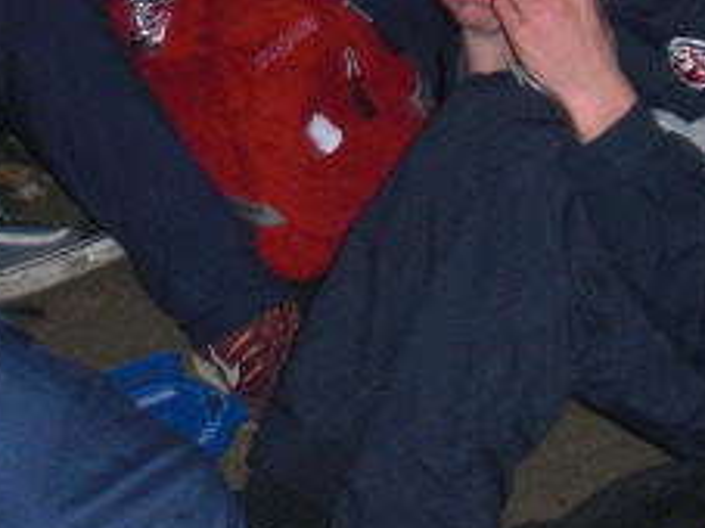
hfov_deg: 15.5
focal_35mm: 127
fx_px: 2585
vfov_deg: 11.5
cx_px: 348
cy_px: -40
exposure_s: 1/60
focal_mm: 6.3
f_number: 2.8
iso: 200
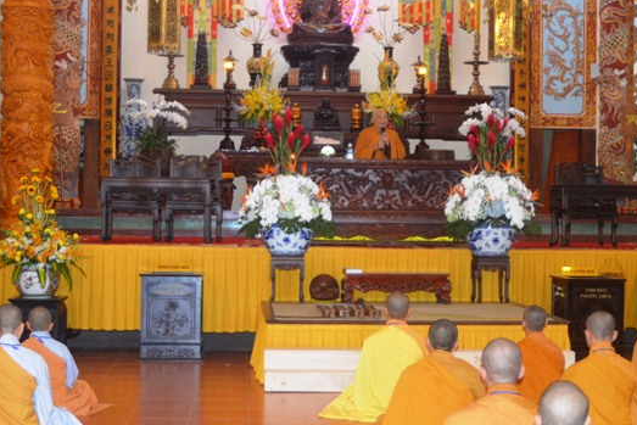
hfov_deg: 14.9
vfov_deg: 10.0
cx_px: 311
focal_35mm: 138
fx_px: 2435
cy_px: 188
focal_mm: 75
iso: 800
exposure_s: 1/60
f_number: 4.5
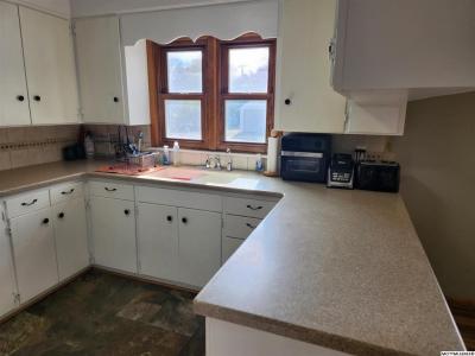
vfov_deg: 58.9
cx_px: 238
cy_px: 178
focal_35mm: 23
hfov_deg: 73.9
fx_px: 316
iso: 40
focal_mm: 5.4
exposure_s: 1/180
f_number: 1.8
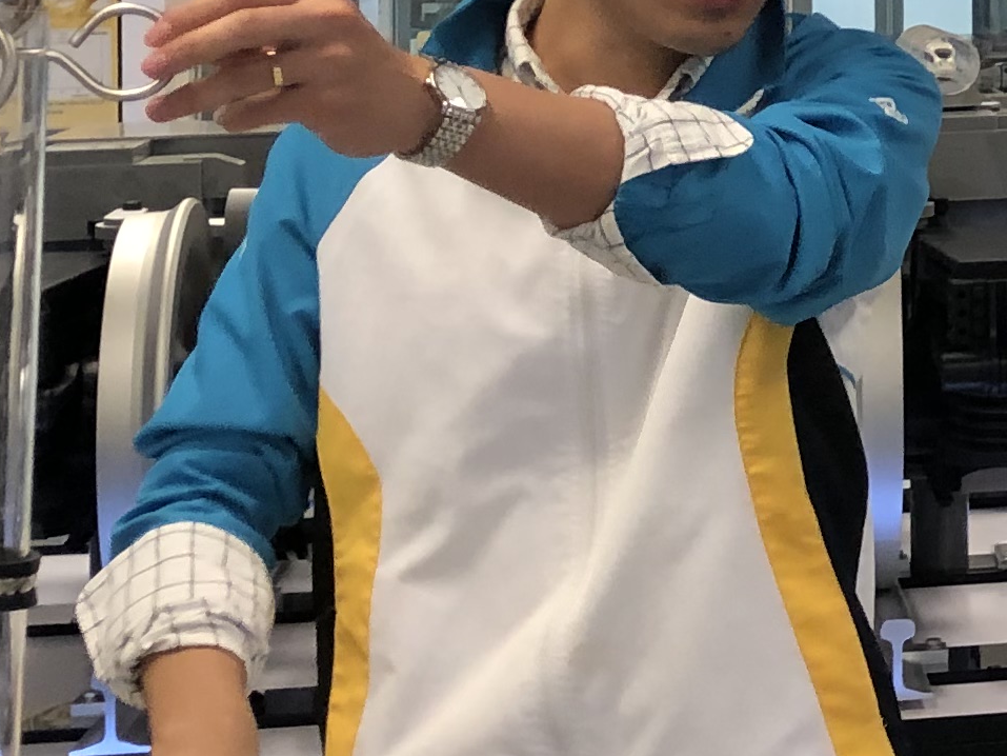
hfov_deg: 15.2
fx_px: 3433
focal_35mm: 118
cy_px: -51
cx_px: 1613
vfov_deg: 12.4
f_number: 1.8
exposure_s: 1/100
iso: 160
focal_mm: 4
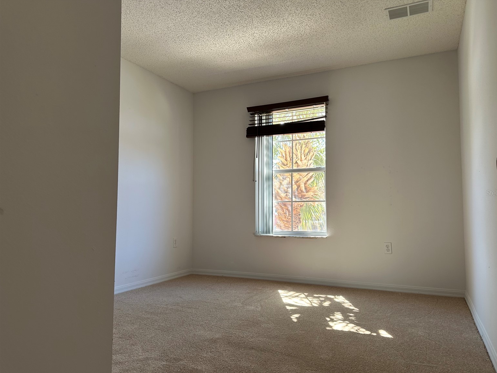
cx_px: 258
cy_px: 193
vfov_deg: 54.9
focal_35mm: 25
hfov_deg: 69.4
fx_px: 359
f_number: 1.78
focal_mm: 6.86
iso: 100
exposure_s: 1/128
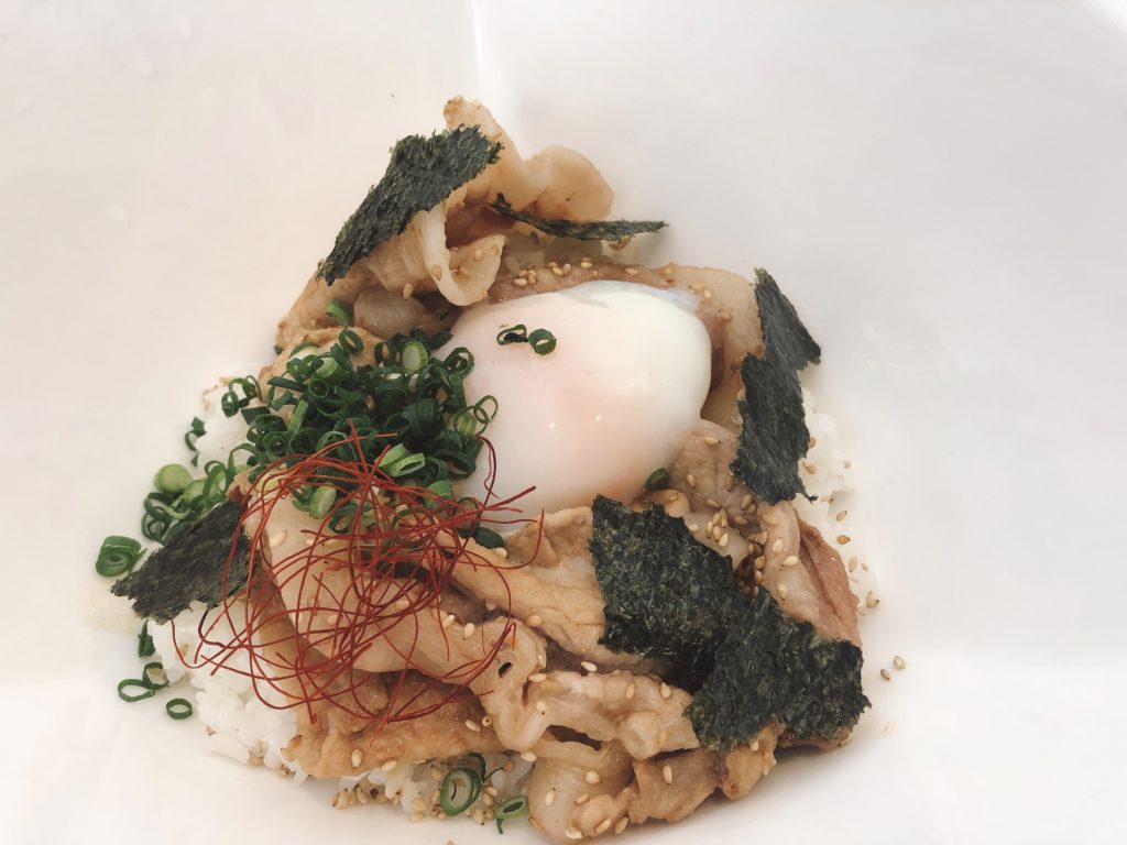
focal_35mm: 28
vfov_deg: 49.7
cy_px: 422
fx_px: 912
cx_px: 564
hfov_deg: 63.4
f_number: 1.8
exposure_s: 1/33
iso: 40
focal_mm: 3.99
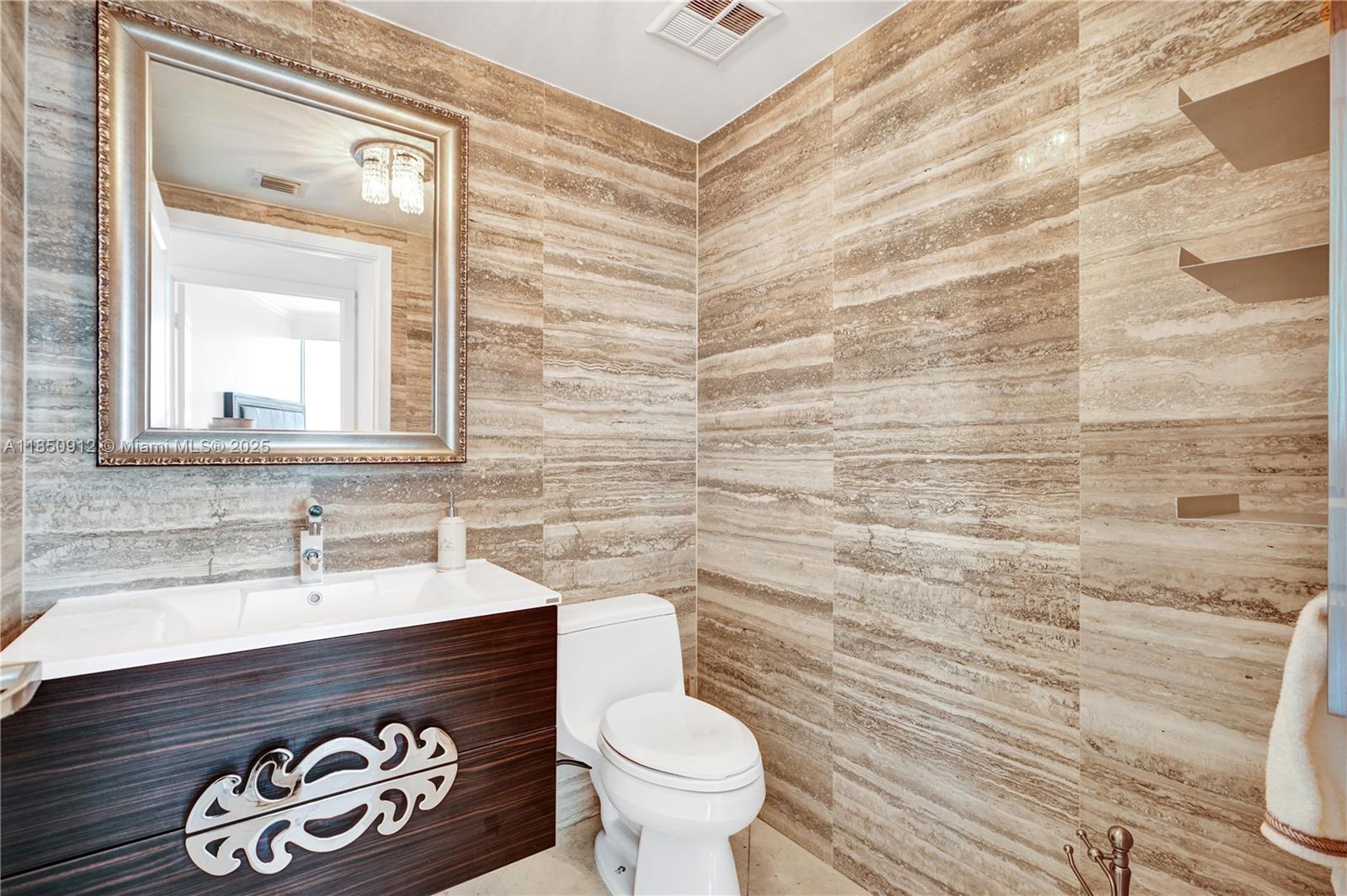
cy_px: 448
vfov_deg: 73.7
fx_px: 598
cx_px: 674
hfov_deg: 96.8
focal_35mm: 16
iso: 500
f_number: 4
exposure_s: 1/100
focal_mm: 16
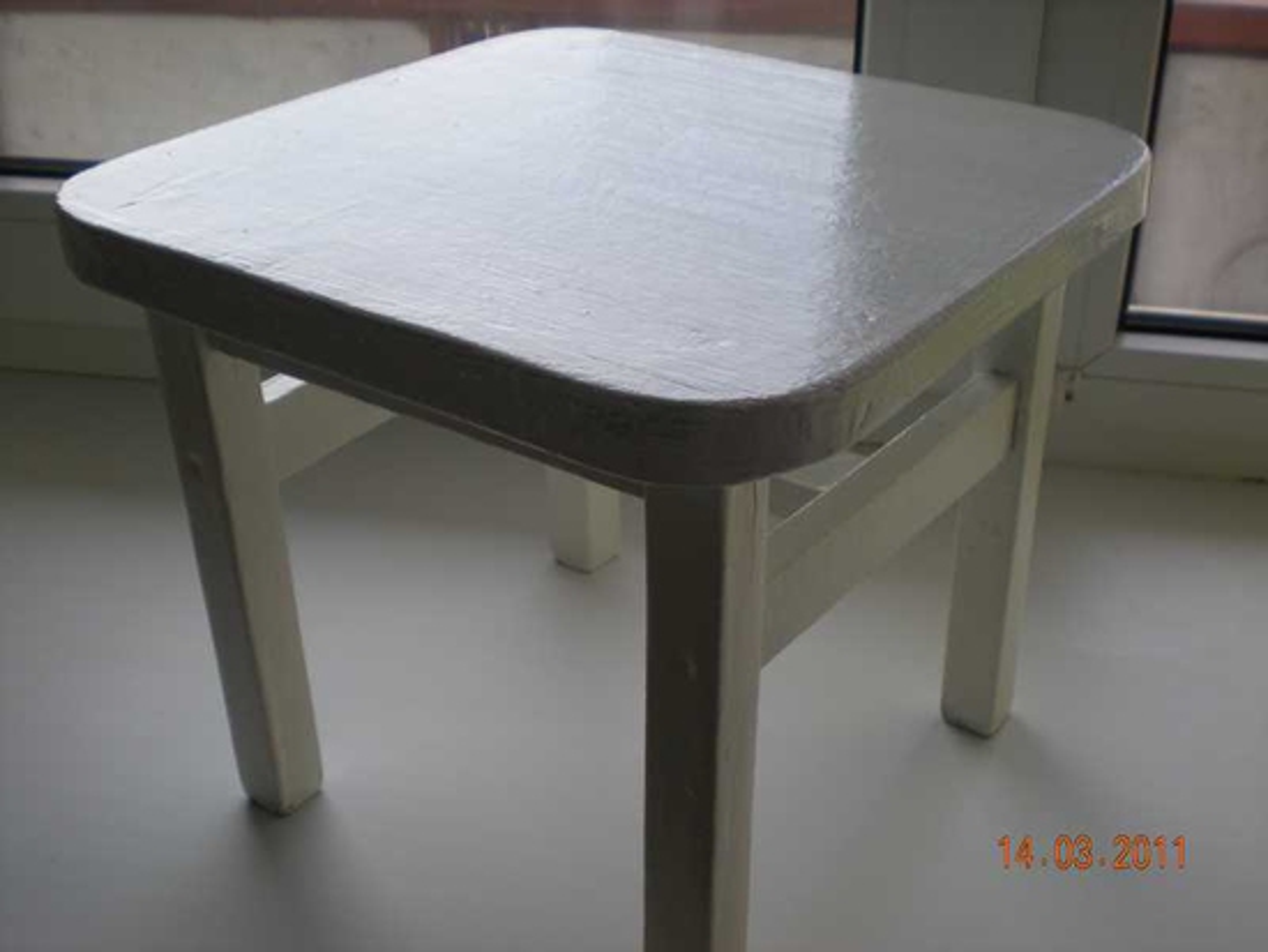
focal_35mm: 44
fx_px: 1612
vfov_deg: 32.9
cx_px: 634
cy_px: 476
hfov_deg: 42.9
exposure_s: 1/86.8
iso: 64
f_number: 3.5
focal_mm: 7.4
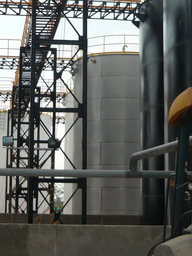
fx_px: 702
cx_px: 58
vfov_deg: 20.5
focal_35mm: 95
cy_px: 63
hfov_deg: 15.5
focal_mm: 7.2
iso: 100
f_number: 9
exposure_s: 1/200
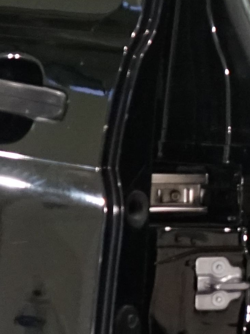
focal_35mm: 195
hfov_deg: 6.9
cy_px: 166
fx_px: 1878
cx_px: 713
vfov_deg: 10.1
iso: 3200
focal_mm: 33
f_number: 4
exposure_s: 1/160
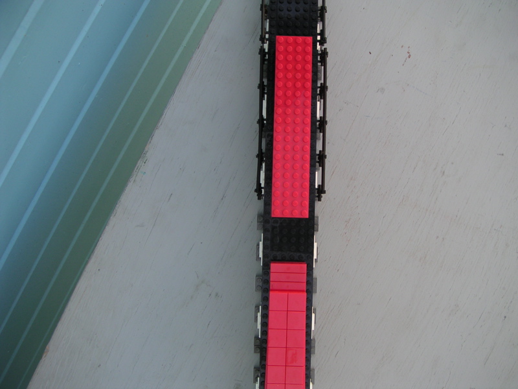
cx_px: 259
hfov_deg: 49.0
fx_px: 569
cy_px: 194
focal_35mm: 38
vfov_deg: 37.7
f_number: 2.8
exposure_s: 1/180
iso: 50
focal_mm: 6
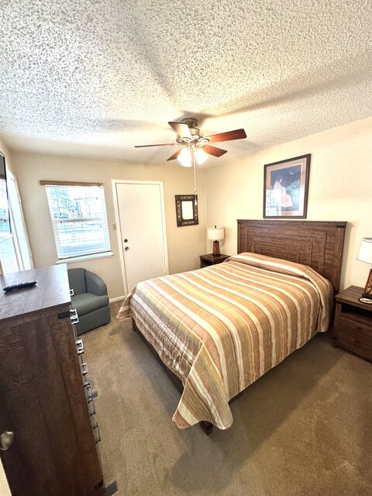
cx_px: 186
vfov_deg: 102.1
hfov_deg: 85.7
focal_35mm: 14
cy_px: 248
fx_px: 201
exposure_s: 1/60
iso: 640
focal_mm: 2.22
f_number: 2.2
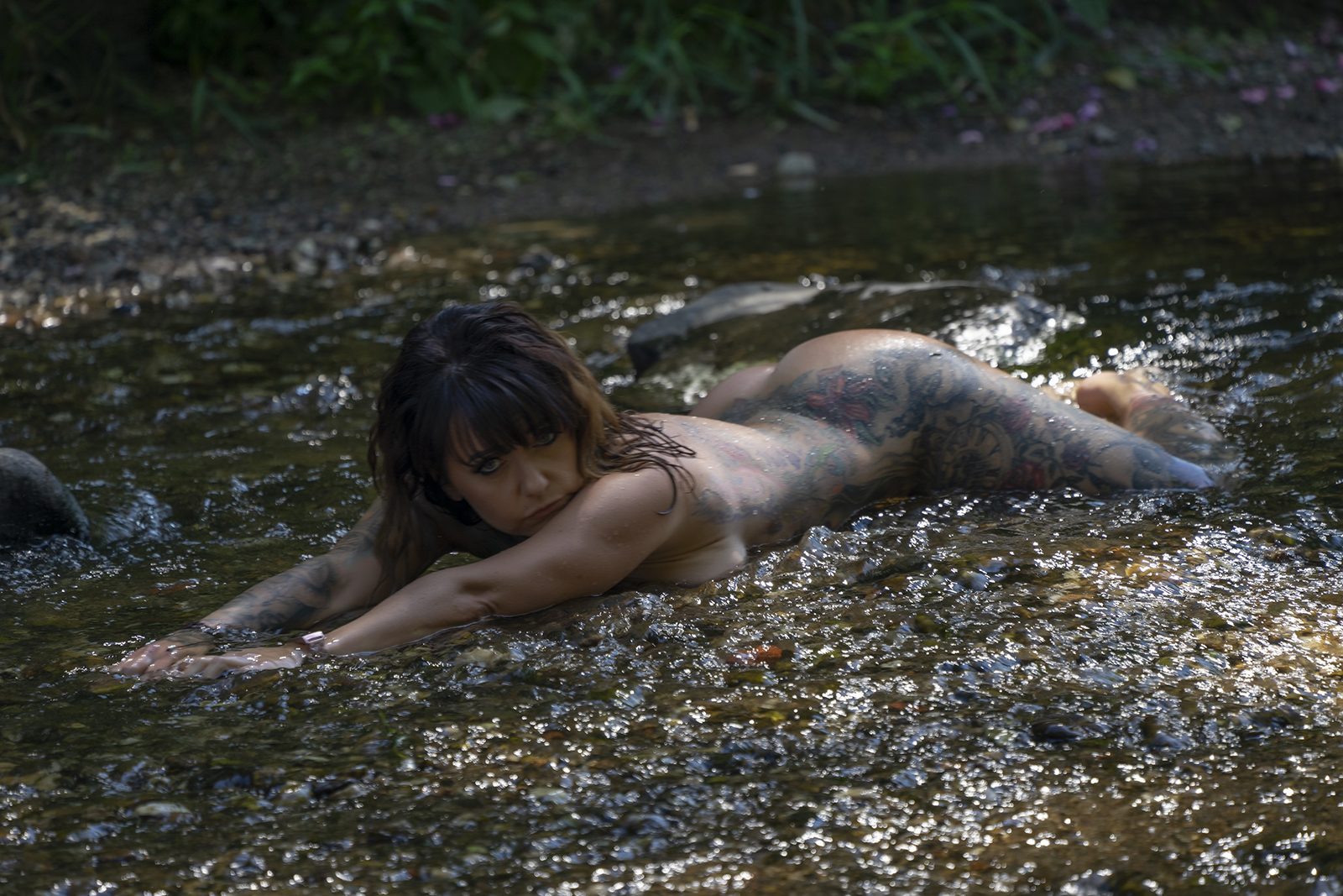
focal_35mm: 342
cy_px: 448
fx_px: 12759
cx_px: 672
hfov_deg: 6.0
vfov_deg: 4.0
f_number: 5.6
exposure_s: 1/200
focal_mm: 342
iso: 160
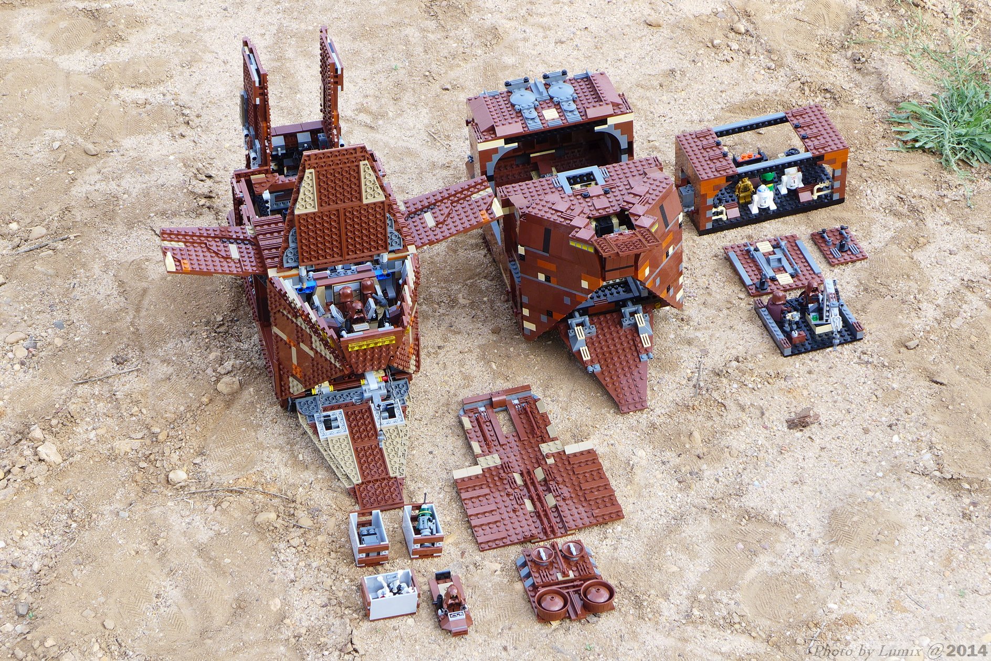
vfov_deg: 19.5
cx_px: 496
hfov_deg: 28.8
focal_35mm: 70
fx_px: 1927
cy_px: 330
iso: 80
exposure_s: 1/60
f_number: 4.5
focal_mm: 13.7
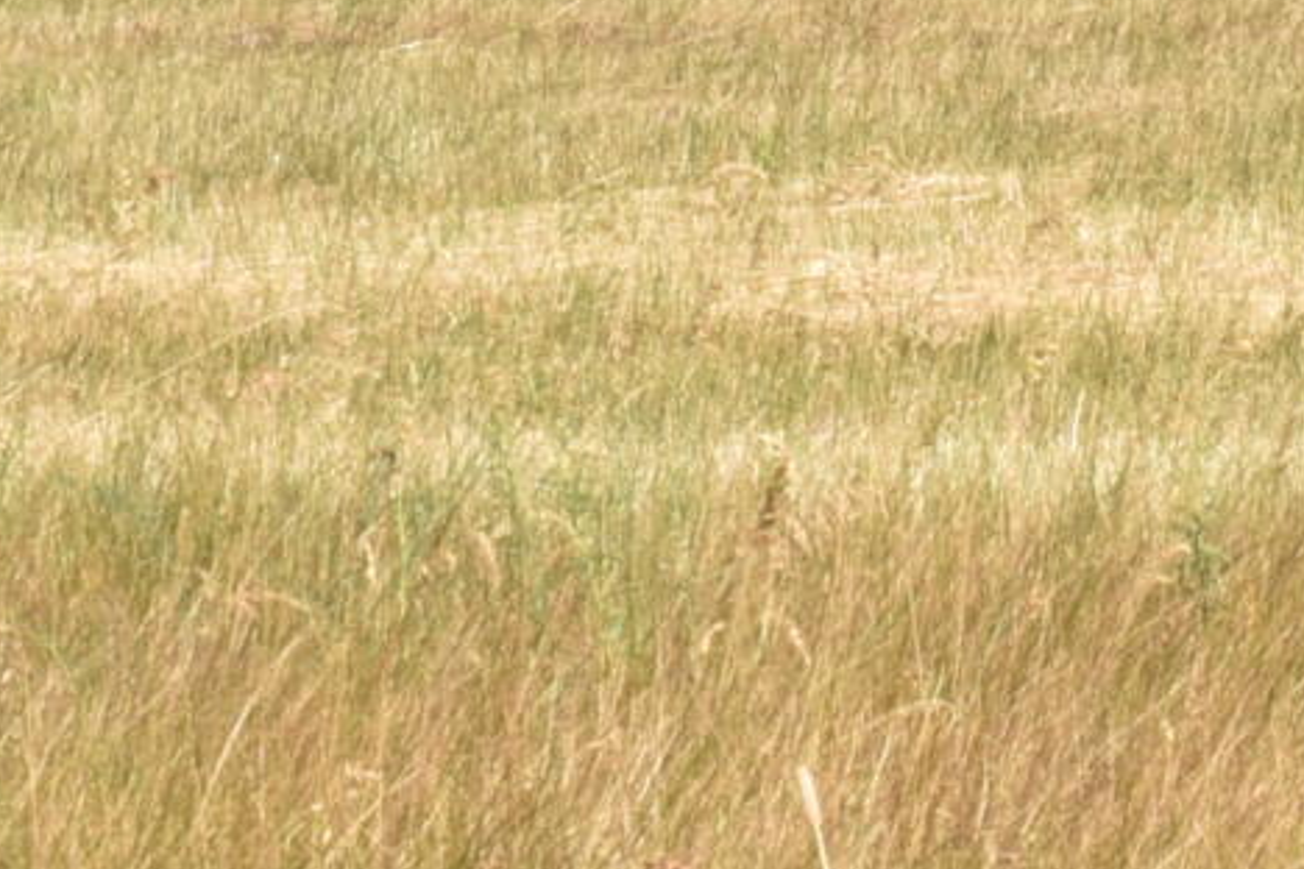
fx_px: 19740
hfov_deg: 3.7
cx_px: 3020
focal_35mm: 545
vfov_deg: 2.5
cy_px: -577
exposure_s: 1/100
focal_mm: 85
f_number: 22
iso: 360
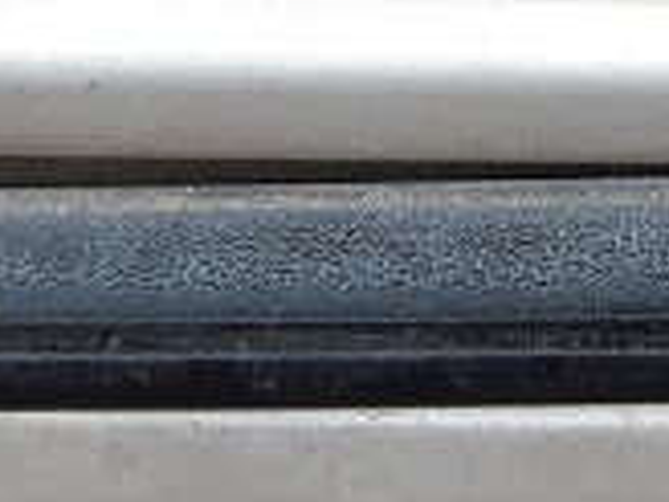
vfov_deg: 11.2
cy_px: -282
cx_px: 808
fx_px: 2454
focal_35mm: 127
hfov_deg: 15.0
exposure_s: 1/50
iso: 80
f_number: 1.7
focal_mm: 3.93
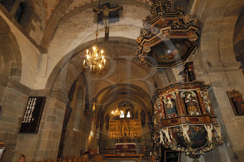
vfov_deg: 63.1
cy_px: 81
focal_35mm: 20
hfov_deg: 85.5
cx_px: 122
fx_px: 132
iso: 100
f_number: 5.6
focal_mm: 13
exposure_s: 1/2
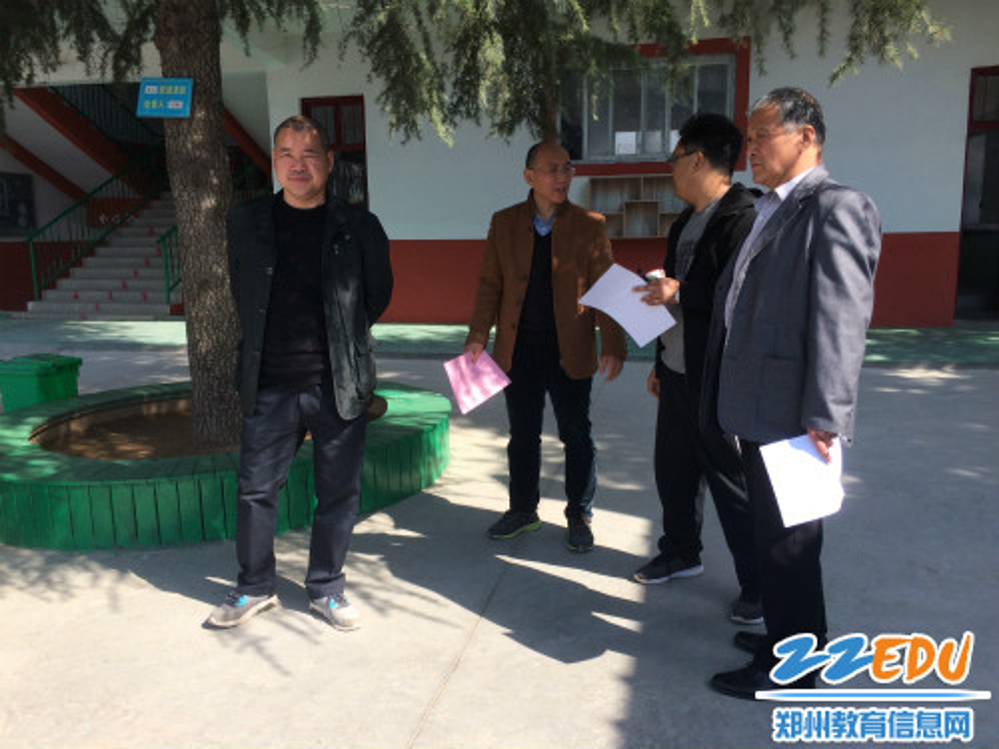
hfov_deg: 61.7
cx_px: 500
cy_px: 374
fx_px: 837
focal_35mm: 29
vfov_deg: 48.2
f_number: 2.2
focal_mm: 4.15
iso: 32
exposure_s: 1/746
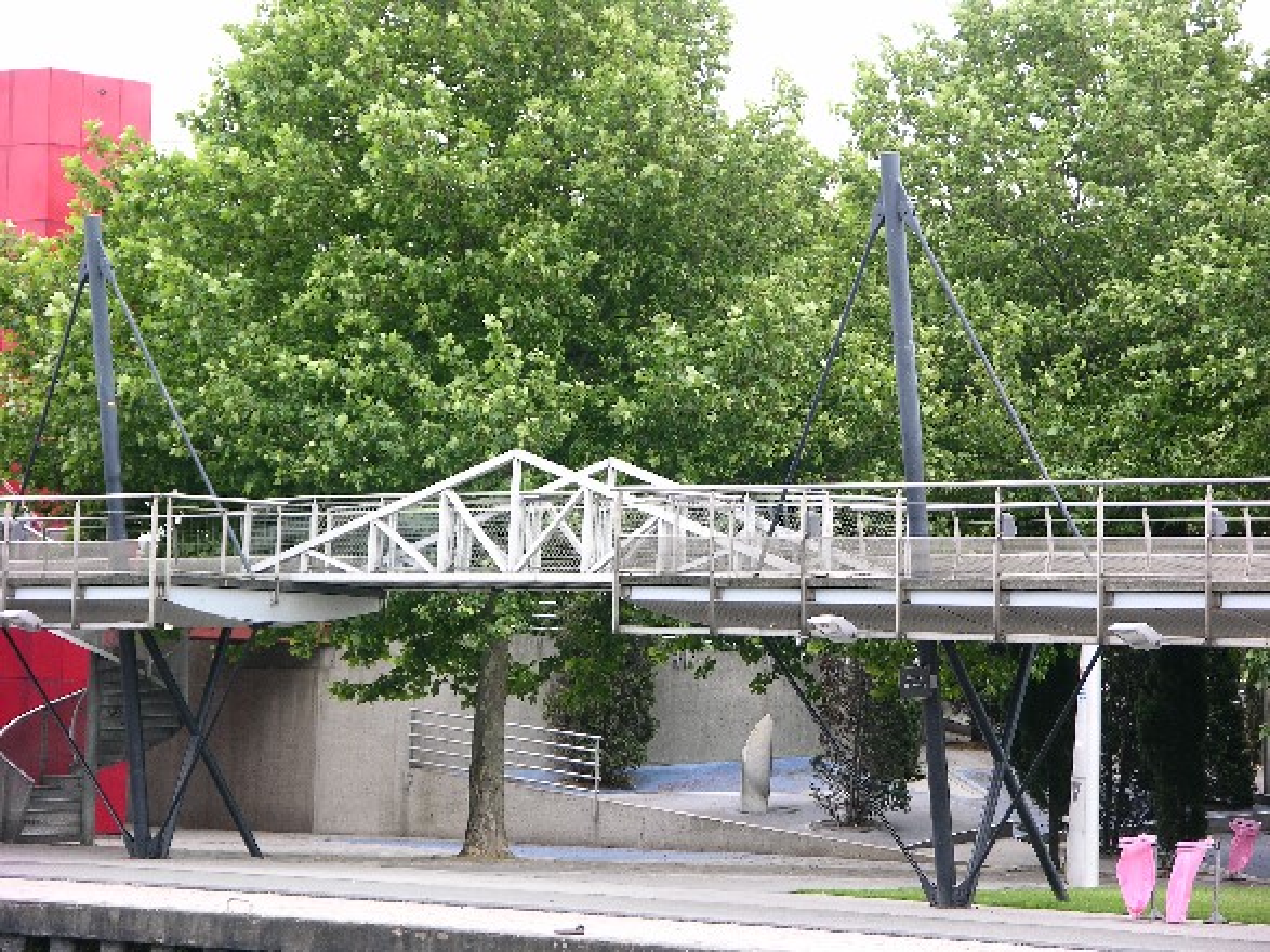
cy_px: 476
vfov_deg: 8.2
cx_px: 635
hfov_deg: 11.0
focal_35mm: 180
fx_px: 6603
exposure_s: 1/67.8
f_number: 4.5
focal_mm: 44.7
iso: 50
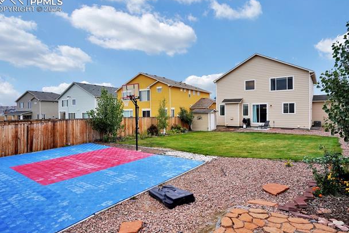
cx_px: 174
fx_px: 194
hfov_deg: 84.0
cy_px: 114
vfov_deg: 61.9
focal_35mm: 20
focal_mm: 19
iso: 100
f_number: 11
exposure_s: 1/80
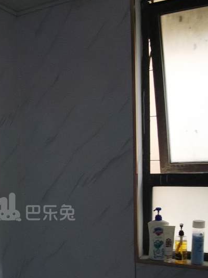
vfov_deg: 47.2
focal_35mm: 38
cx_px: 34
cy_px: 207
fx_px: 305
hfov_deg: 36.1
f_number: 2.2
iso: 500
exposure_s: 1/33.3
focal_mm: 3.12
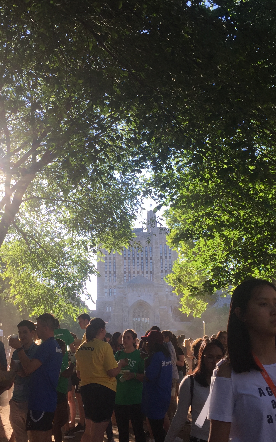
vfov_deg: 47.2
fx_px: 506
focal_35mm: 42
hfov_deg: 30.5
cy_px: 220
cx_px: 116
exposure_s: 1/501
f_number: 2.2
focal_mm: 4.15
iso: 32
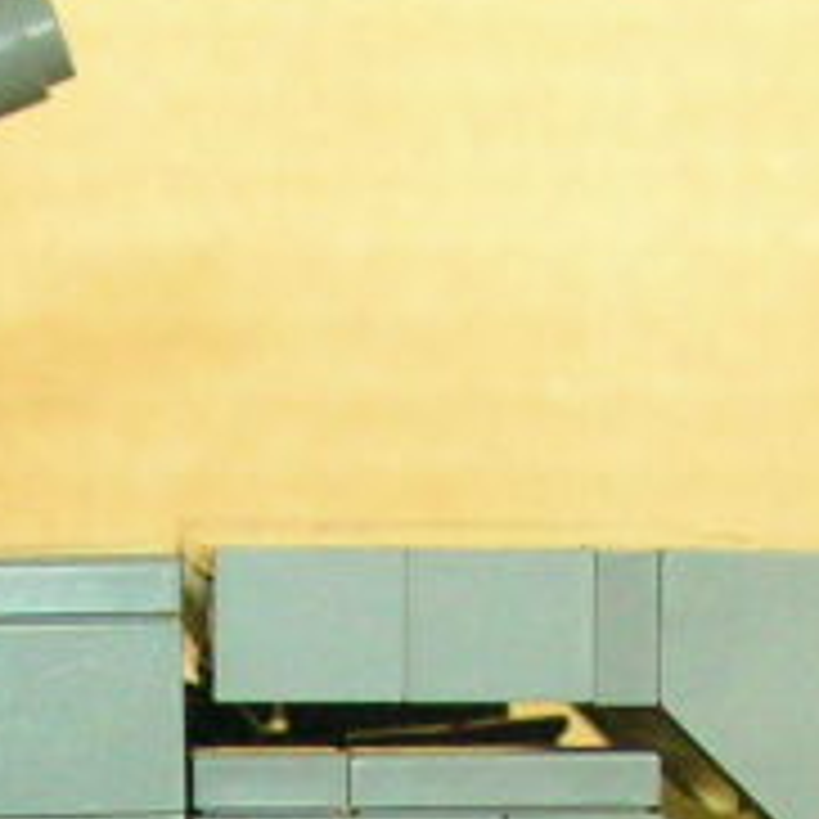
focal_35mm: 179
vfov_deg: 9.4
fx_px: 4791
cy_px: 1336
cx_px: 112
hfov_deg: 9.7
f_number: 2.7
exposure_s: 1/31.4
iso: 200
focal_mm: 6
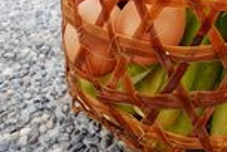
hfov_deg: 19.0
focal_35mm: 102
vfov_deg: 12.5
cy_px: -105
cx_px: 269
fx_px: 643
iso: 125
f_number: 4
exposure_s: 1/320
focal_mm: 8.8
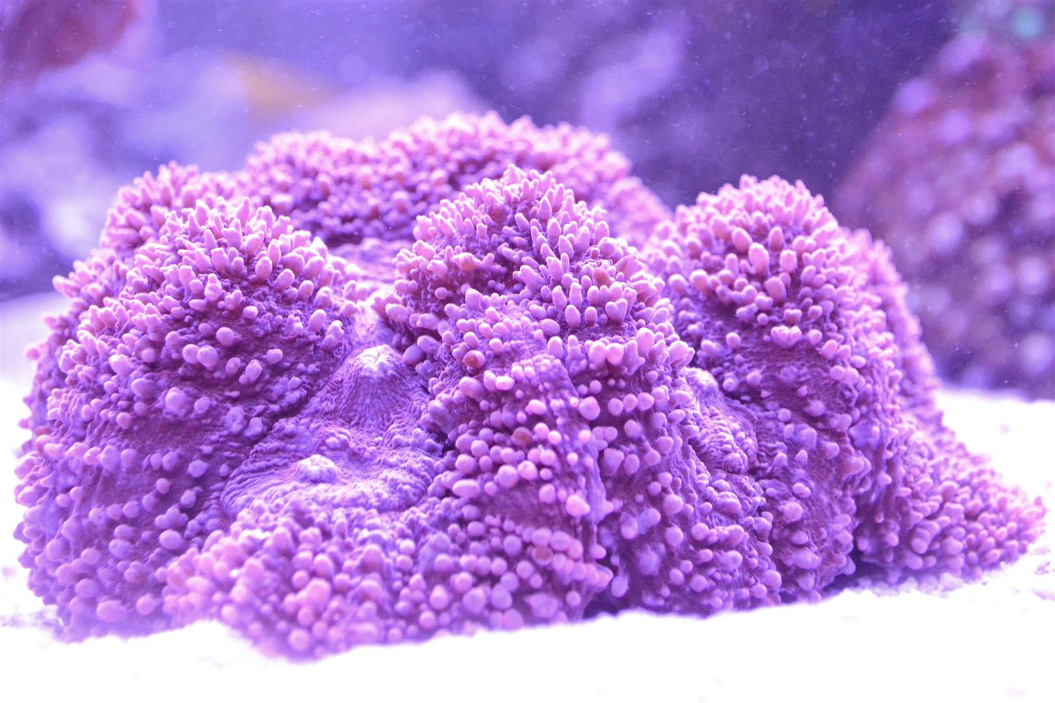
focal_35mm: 48
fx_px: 1407
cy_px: 352
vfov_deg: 28.1
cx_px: 528
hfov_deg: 41.1
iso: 6400
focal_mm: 32
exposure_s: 1/125
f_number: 5
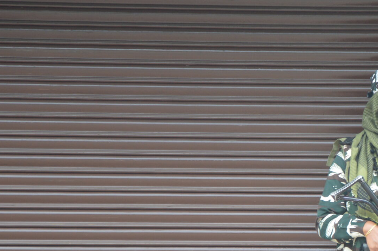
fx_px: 2990
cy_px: 211
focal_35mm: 285
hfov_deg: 7.2
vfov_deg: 4.8
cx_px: 397
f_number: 5.3
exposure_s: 1/125
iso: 400
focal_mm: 80
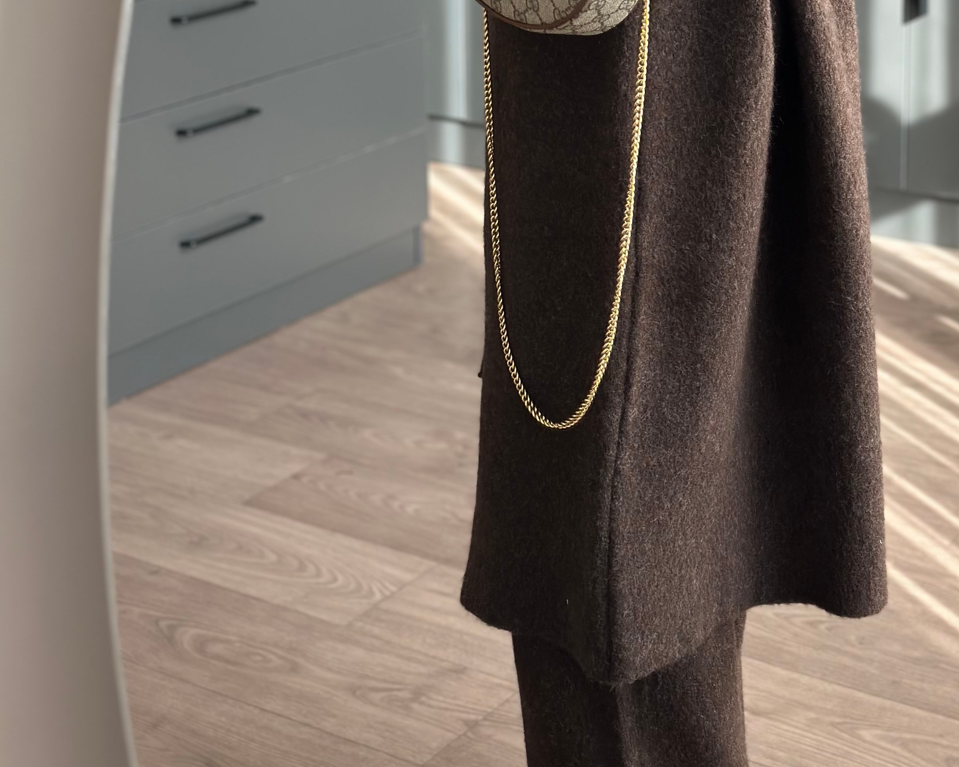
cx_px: 570
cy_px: 43
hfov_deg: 24.7
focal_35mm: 77
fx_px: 2186
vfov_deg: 19.5
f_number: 1.78
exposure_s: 1/271
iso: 80
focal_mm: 6.86
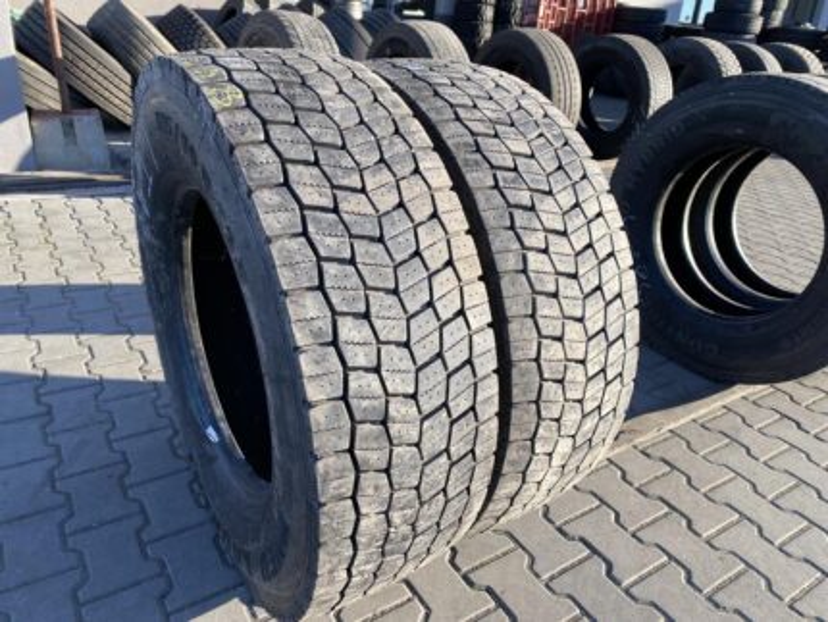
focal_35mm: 26
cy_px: 311
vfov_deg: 53.1
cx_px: 414
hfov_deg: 67.3
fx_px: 622
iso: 32
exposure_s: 1/644
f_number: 1.8
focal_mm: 4.25
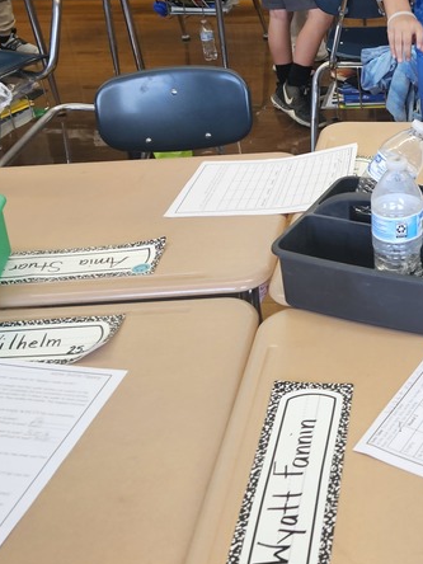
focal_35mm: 53
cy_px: 154
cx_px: 459
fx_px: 864
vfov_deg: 35.5
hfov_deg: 25.6
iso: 100
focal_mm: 5.4
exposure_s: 1/120
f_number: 1.8
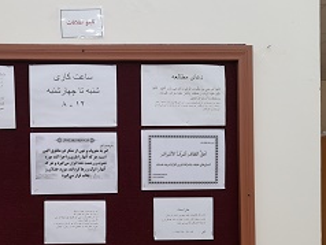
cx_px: 82
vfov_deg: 33.7
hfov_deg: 43.4
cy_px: 183
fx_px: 396
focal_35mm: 42
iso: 80
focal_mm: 4.6
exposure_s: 1/50
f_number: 2
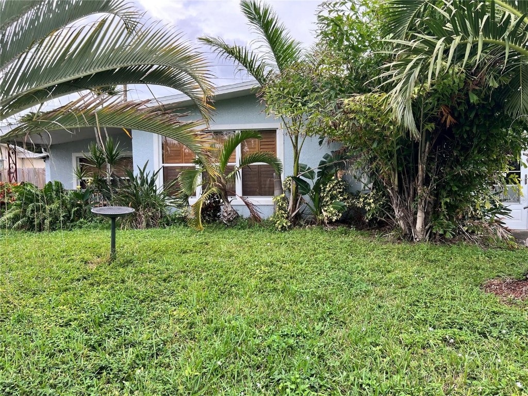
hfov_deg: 67.3
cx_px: 264
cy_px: 198
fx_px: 397
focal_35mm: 26
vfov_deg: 53.1
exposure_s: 1/473
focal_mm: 5.7
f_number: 1.5
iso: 50
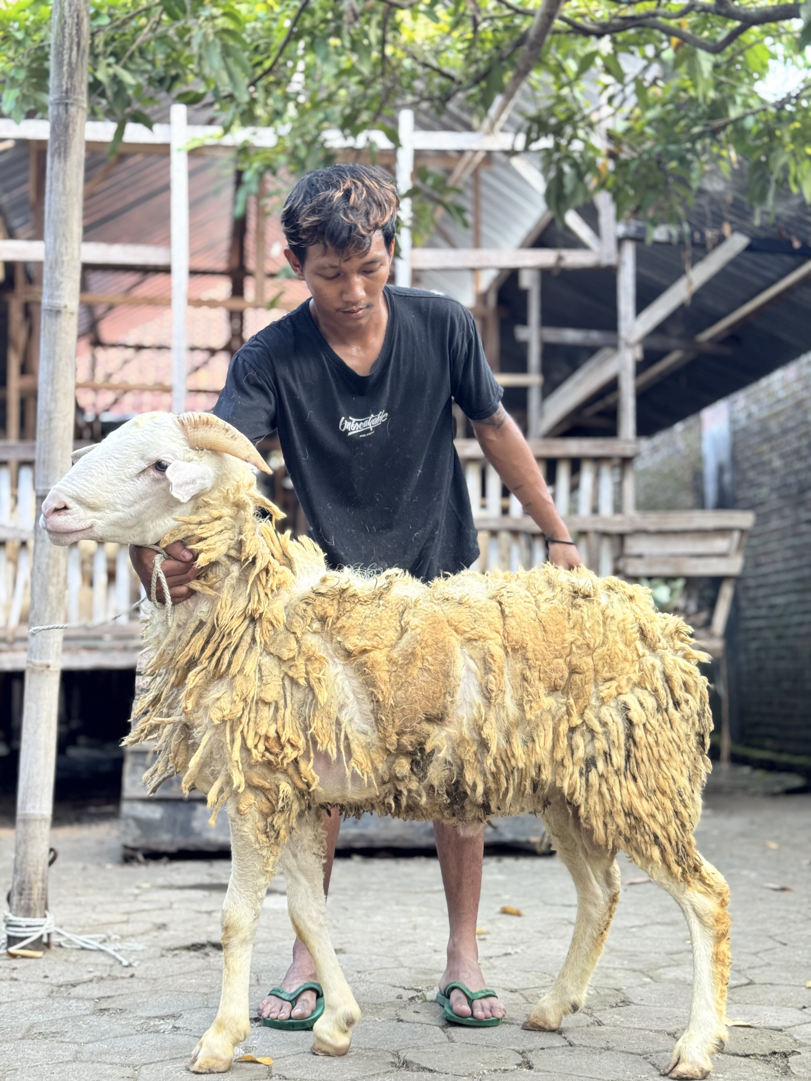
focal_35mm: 48
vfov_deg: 39.7
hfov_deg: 30.3
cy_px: 540
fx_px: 1499
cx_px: 406
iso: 160
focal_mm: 6.76
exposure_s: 1/60
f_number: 1.78
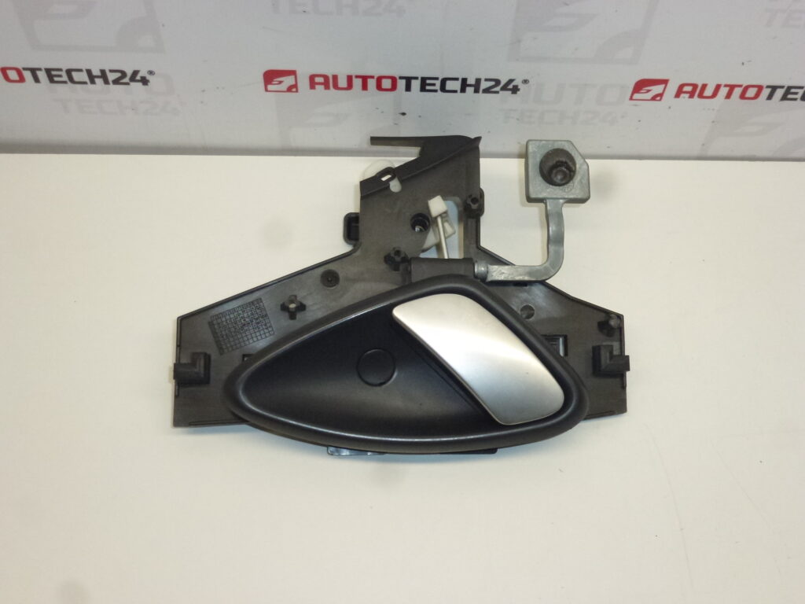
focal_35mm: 41
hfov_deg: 45.8
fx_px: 953
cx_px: 402
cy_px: 302
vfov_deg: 35.1
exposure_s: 1/320
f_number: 3.9
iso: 400
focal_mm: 7.4
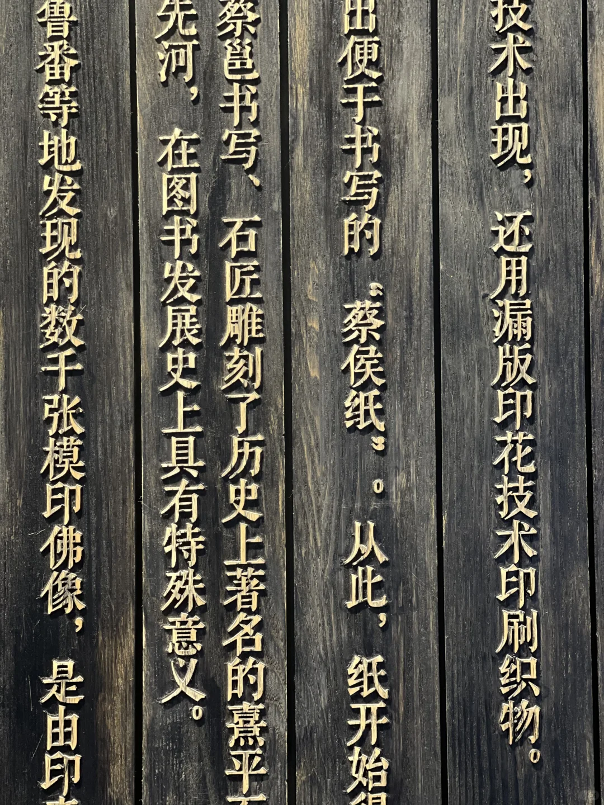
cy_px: 402
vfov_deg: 30.3
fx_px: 1489
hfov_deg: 22.9
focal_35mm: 64
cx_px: 302
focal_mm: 7.5
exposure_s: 1/22
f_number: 2.2
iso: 400
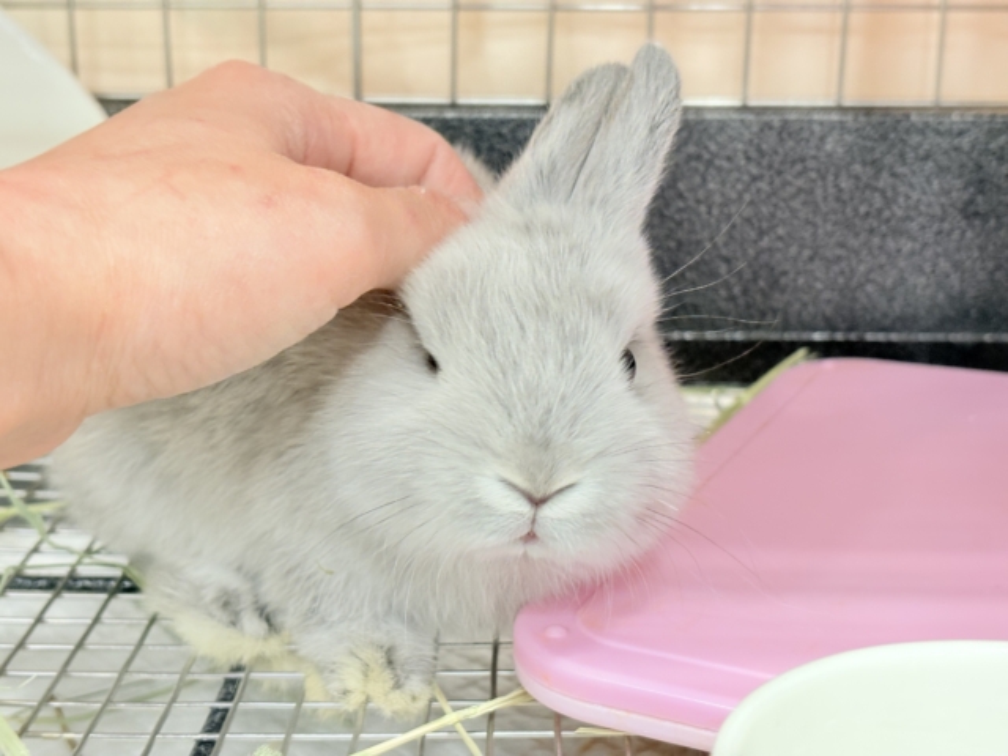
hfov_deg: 36.8
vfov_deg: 28.0
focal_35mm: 52
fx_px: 1514
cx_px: 504
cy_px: 378
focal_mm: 5.96
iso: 125
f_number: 1.6
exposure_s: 1/33
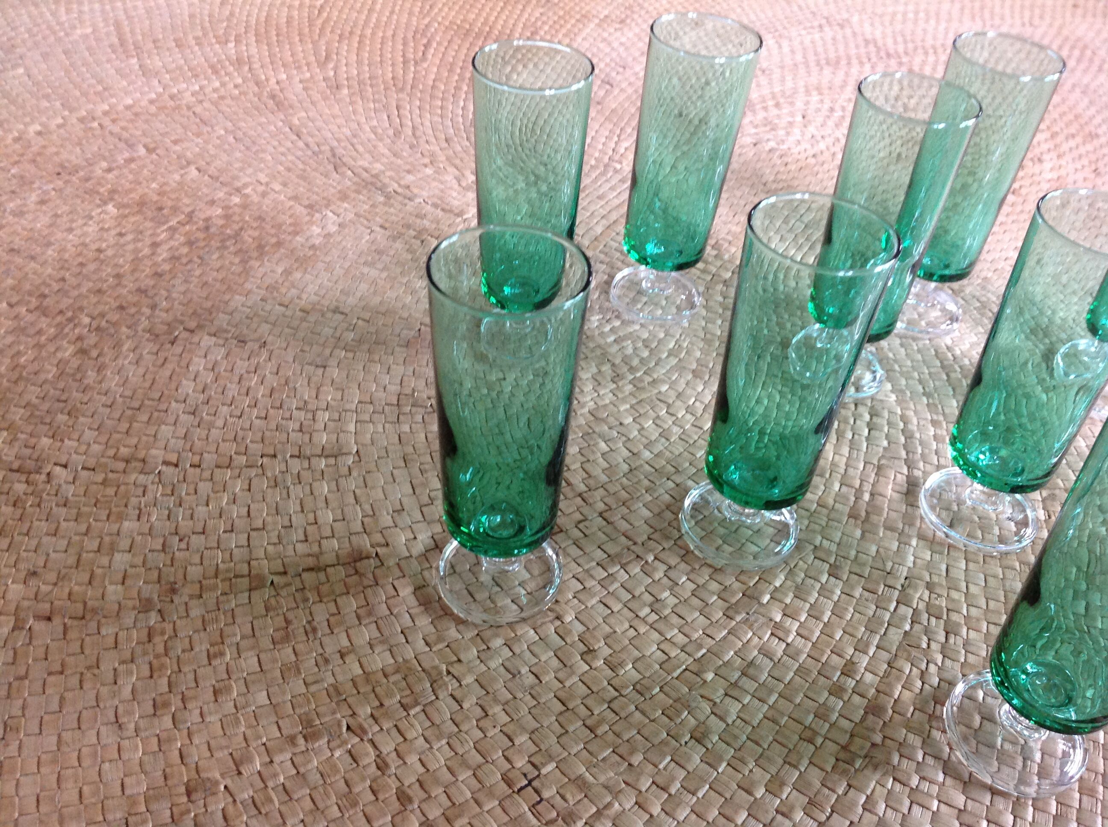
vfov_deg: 40.6
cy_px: 414
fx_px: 1119
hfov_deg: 52.7
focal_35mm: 35
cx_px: 554
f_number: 2.4
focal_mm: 4.28
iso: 200
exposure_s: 1/15
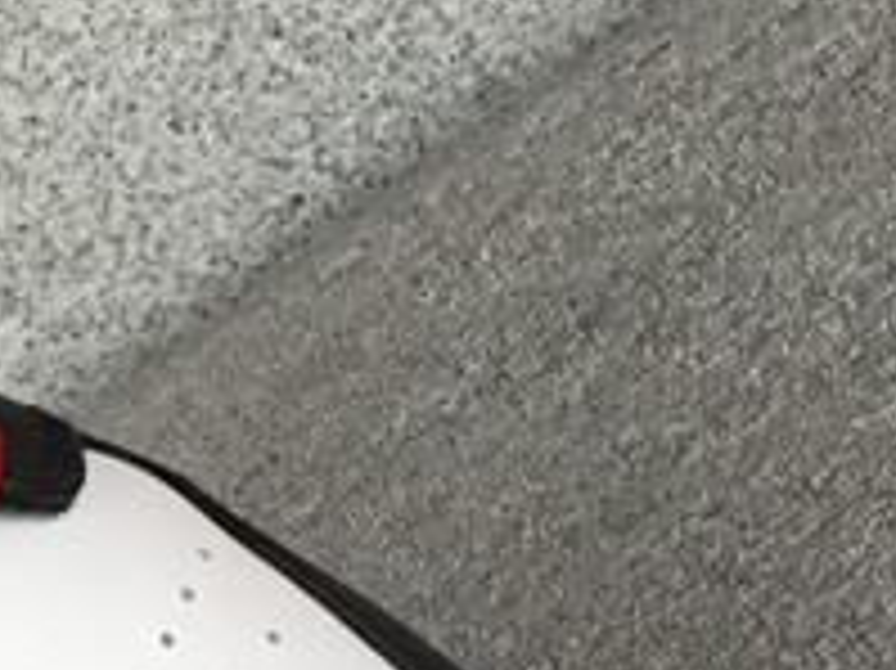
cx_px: -581
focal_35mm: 140
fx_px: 3622
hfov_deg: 13.1
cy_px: 483
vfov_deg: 10.6
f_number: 2.4
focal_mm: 3.3
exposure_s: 1/100
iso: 50
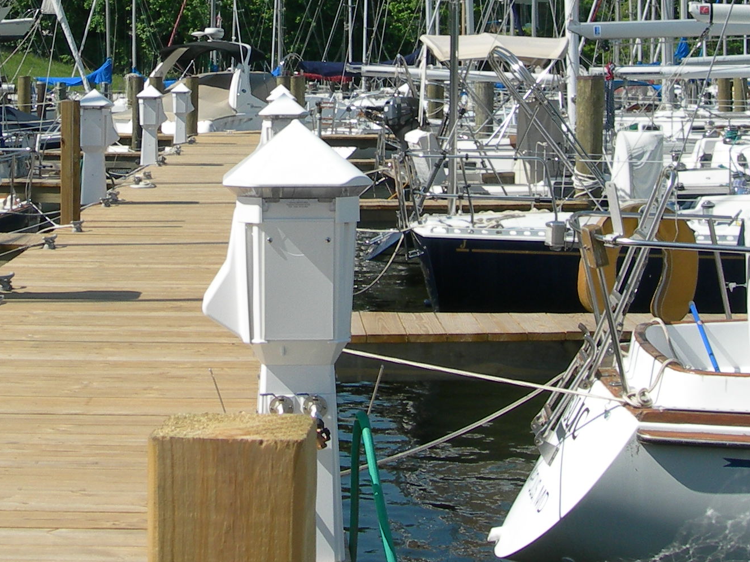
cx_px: 177
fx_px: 1906
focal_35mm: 88
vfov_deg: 16.4
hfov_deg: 22.0
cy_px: -3
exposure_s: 1/563
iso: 50
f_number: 4.8
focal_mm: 7.8
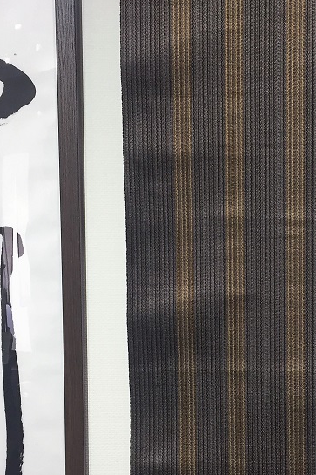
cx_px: 233
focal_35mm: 59
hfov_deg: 22.8
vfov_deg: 33.9
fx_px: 777
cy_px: 261
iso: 64
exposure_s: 1/30
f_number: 2.2
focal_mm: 4.15
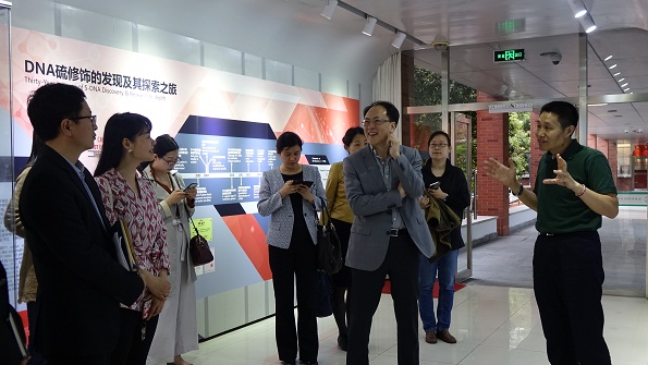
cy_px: 197
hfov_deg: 52.8
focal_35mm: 38
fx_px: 653
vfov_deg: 31.2
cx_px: 326
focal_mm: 13.1
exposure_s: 1/40
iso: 500
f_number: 2.8
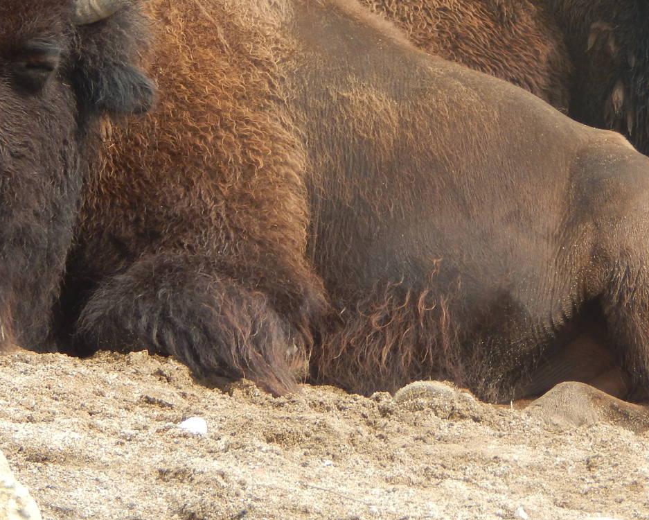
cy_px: 128
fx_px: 10086
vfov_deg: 2.9
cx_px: 332
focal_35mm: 525
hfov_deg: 3.7
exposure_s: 1/200
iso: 125
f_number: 5.7
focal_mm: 56.5
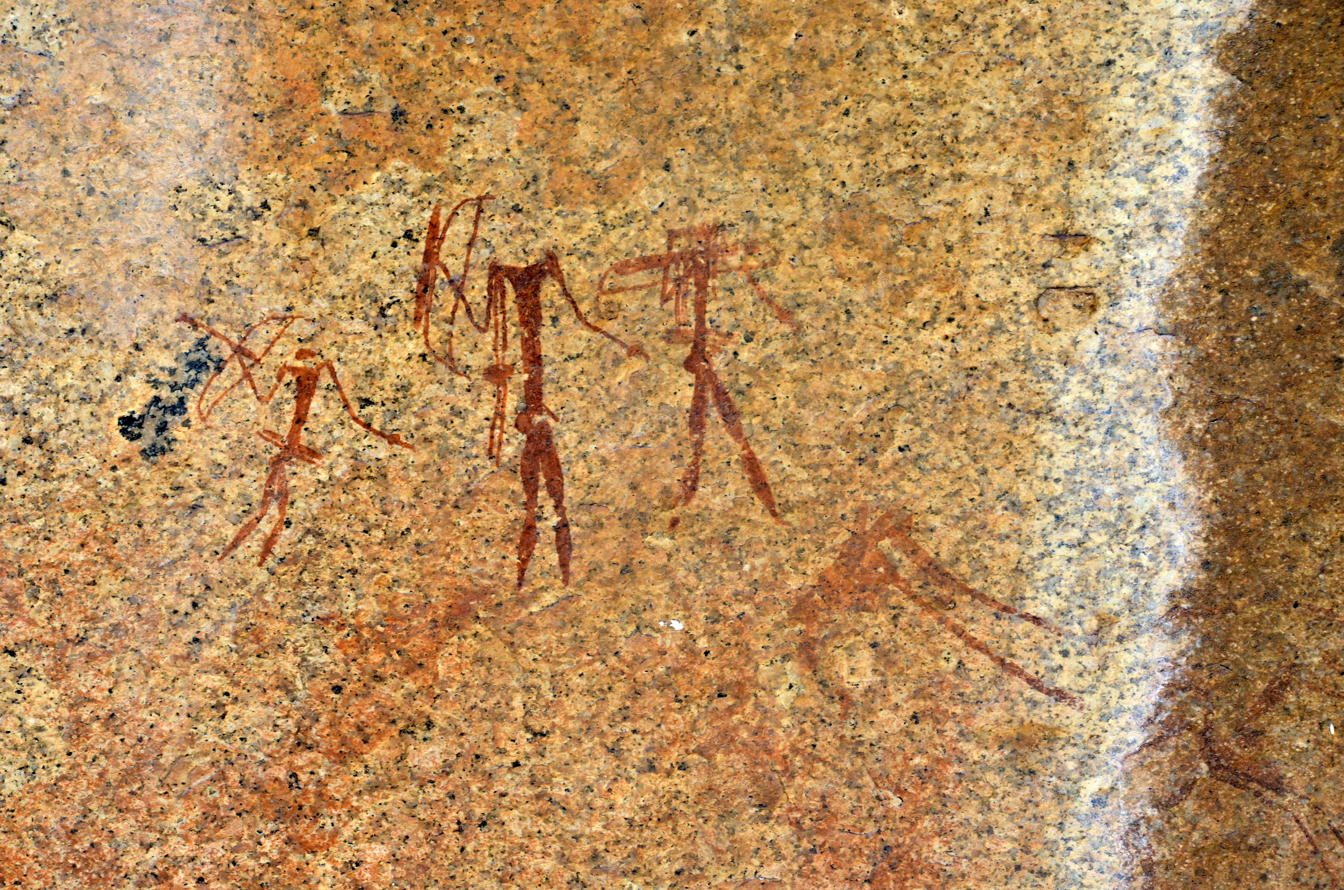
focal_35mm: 142
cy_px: 445
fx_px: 5309
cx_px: 672
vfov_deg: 9.6
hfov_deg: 14.4
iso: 200
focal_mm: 95
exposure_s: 1/125
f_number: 13
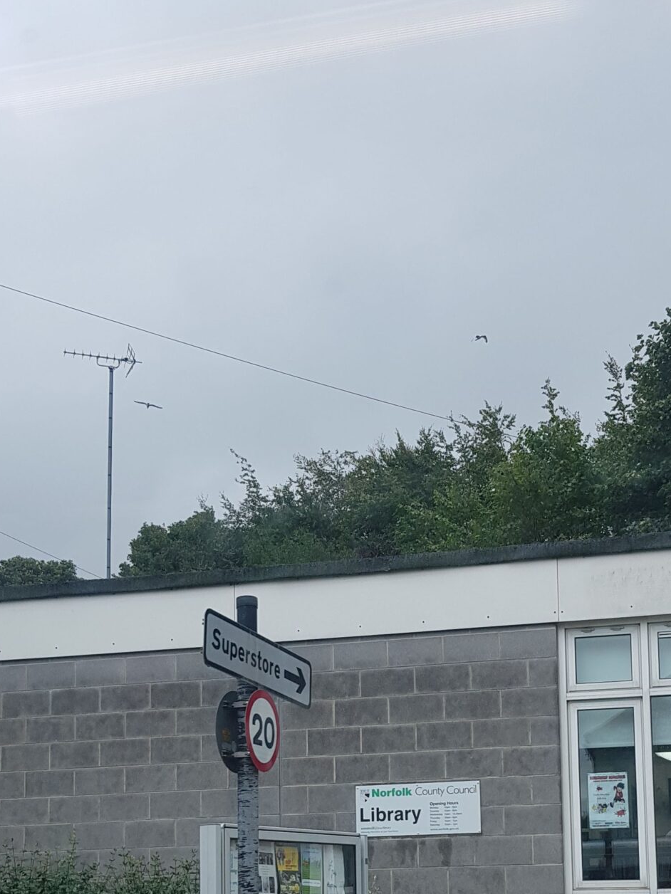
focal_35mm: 53
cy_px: 769
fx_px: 1370
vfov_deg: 34.5
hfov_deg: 27.5
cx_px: 390
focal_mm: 4.2
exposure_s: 1/310
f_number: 1.7
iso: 40
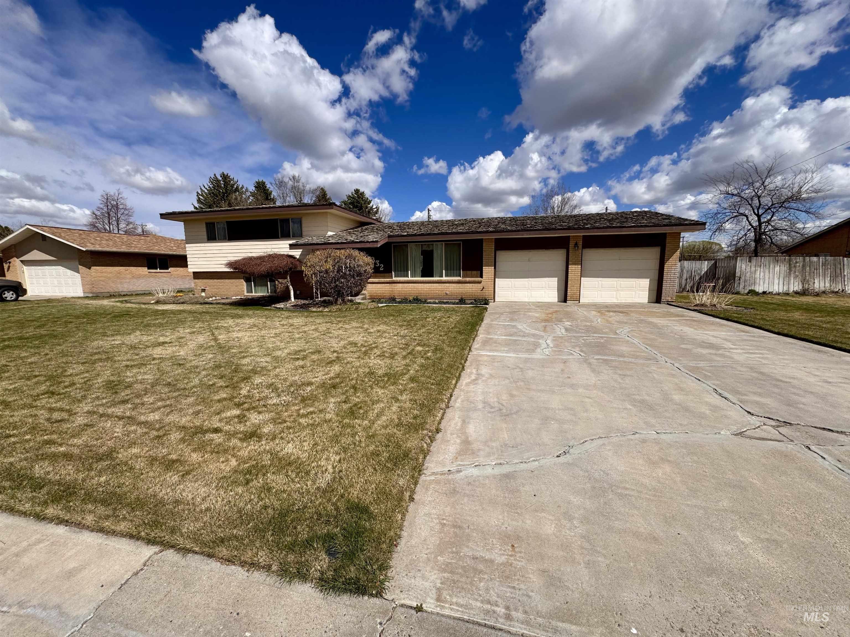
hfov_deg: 102.1
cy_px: 318
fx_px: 344
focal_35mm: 14
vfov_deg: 85.7
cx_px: 425
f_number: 2.2
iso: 50
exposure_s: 1/3247
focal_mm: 2.22
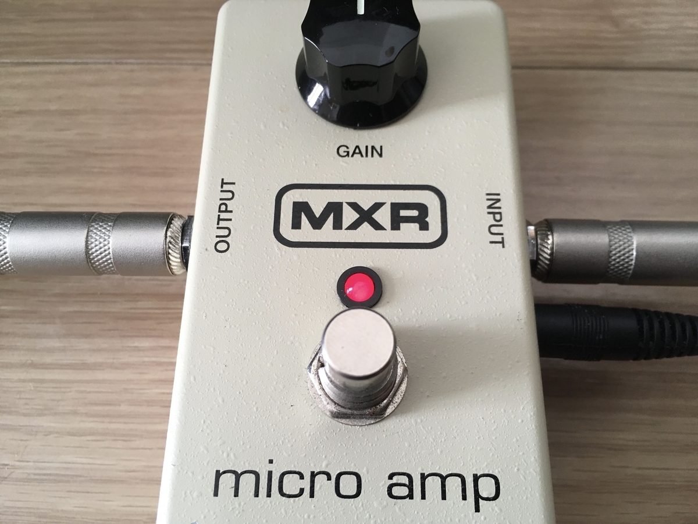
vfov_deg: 48.2
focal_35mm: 29
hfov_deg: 61.7
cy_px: 262
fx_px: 585
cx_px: 349
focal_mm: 4.15
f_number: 2.2
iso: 100
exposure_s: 1/30
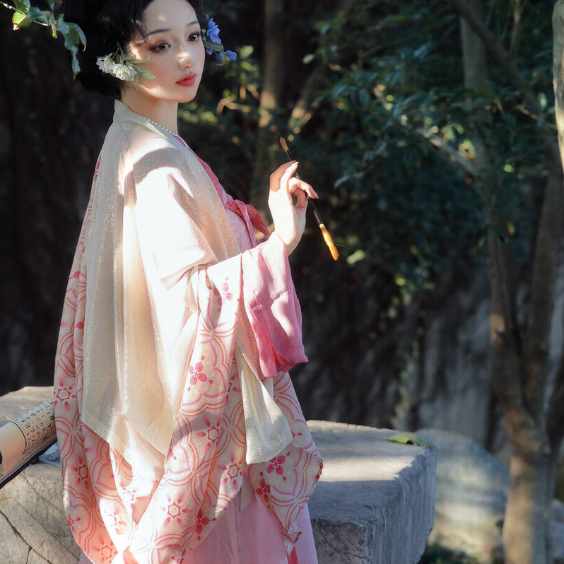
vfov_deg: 11.9
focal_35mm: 146
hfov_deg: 12.0
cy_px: 151
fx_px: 2691
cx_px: 204
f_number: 4
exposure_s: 1/100
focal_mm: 85
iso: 250
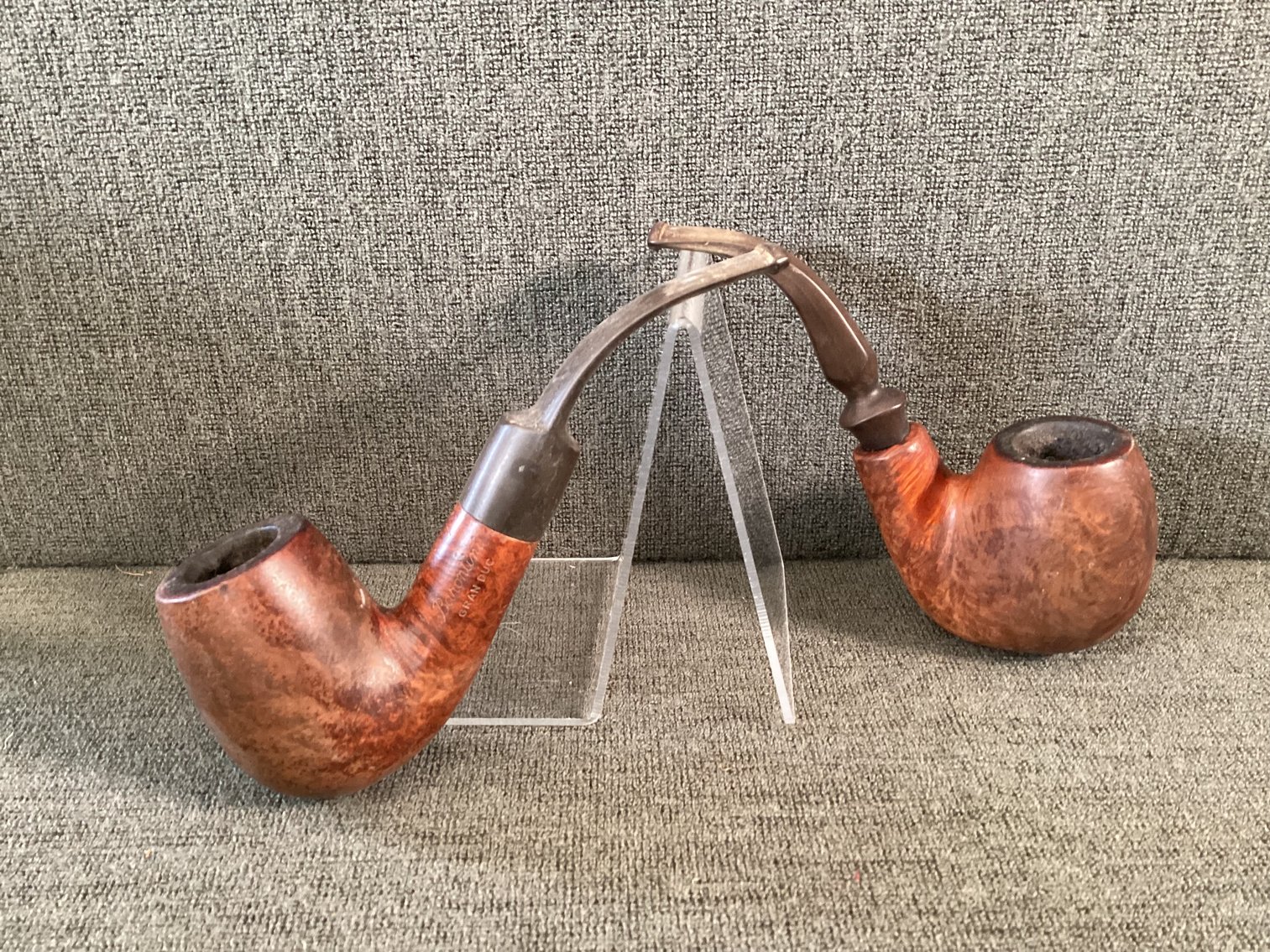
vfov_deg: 45.4
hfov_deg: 58.3
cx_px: 635
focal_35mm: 31
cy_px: 476
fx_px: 1137
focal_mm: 3.3
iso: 400
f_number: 2.4
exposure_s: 1/40
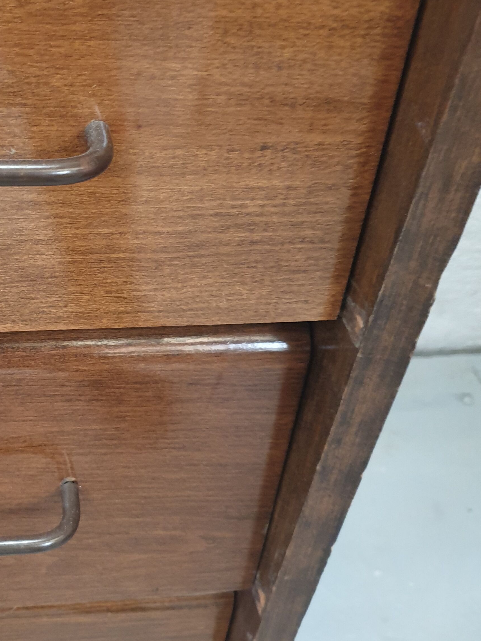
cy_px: 269
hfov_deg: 30.4
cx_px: 64
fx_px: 852
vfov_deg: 41.1
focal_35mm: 46
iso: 250
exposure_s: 1/16
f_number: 1.5
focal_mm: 4.3
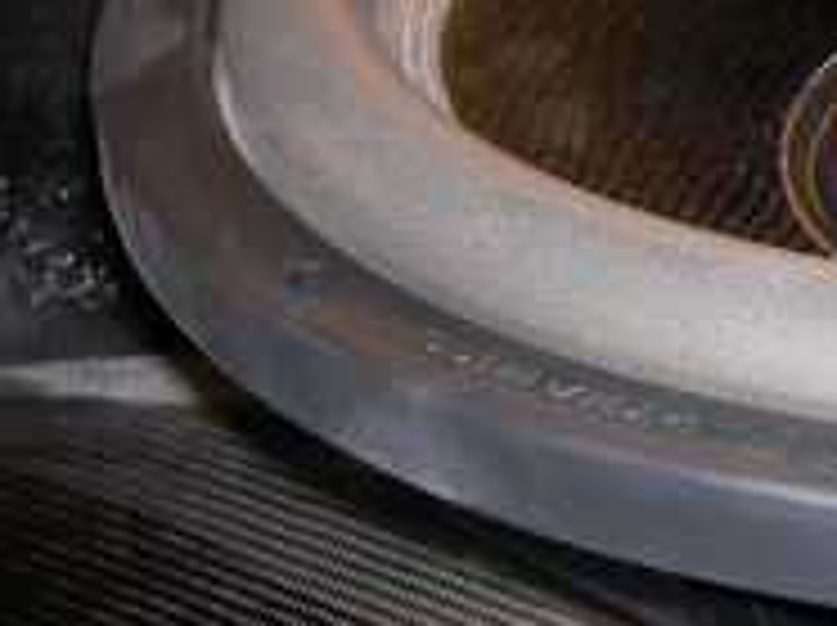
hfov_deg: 13.9
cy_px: 572
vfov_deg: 11.2
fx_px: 3163
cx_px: 1364
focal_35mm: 131
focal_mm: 6.3
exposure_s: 1/30
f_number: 3.3
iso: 100
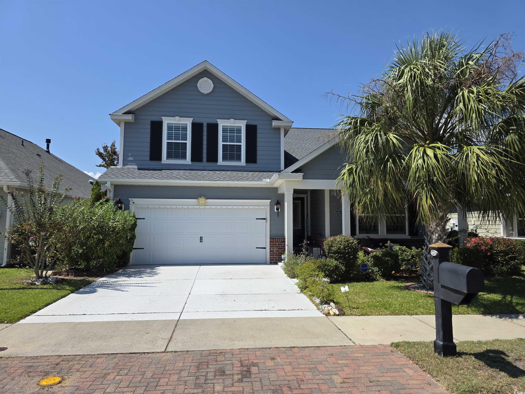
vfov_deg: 58.9
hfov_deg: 73.9
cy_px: 197
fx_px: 349
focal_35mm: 23
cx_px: 262
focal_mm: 6.3
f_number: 1.7
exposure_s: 1/7626
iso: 80
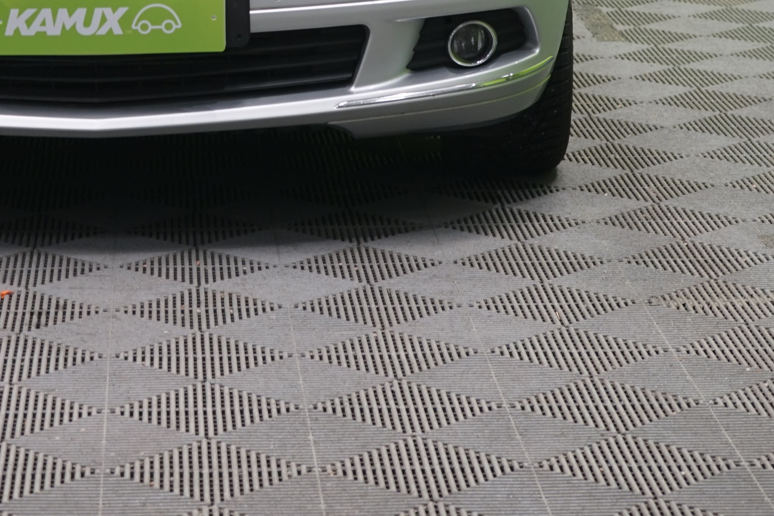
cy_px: -145
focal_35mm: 134
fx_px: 2880
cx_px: 118
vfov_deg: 10.0
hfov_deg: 15.2
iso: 250
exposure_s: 1/6
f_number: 5
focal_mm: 51
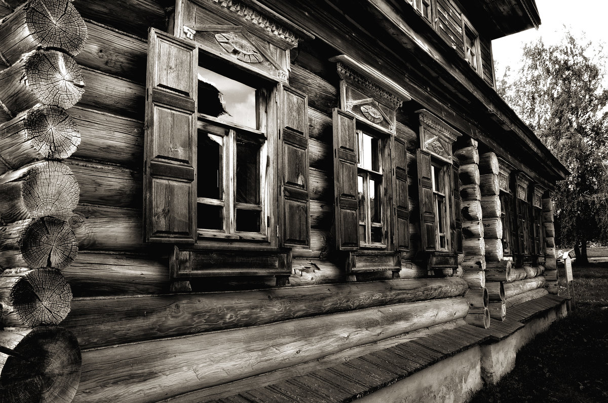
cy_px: 202
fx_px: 455
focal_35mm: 27
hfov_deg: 67.5
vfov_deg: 47.7
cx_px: 304
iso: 100
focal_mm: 18
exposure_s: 1/25
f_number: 11
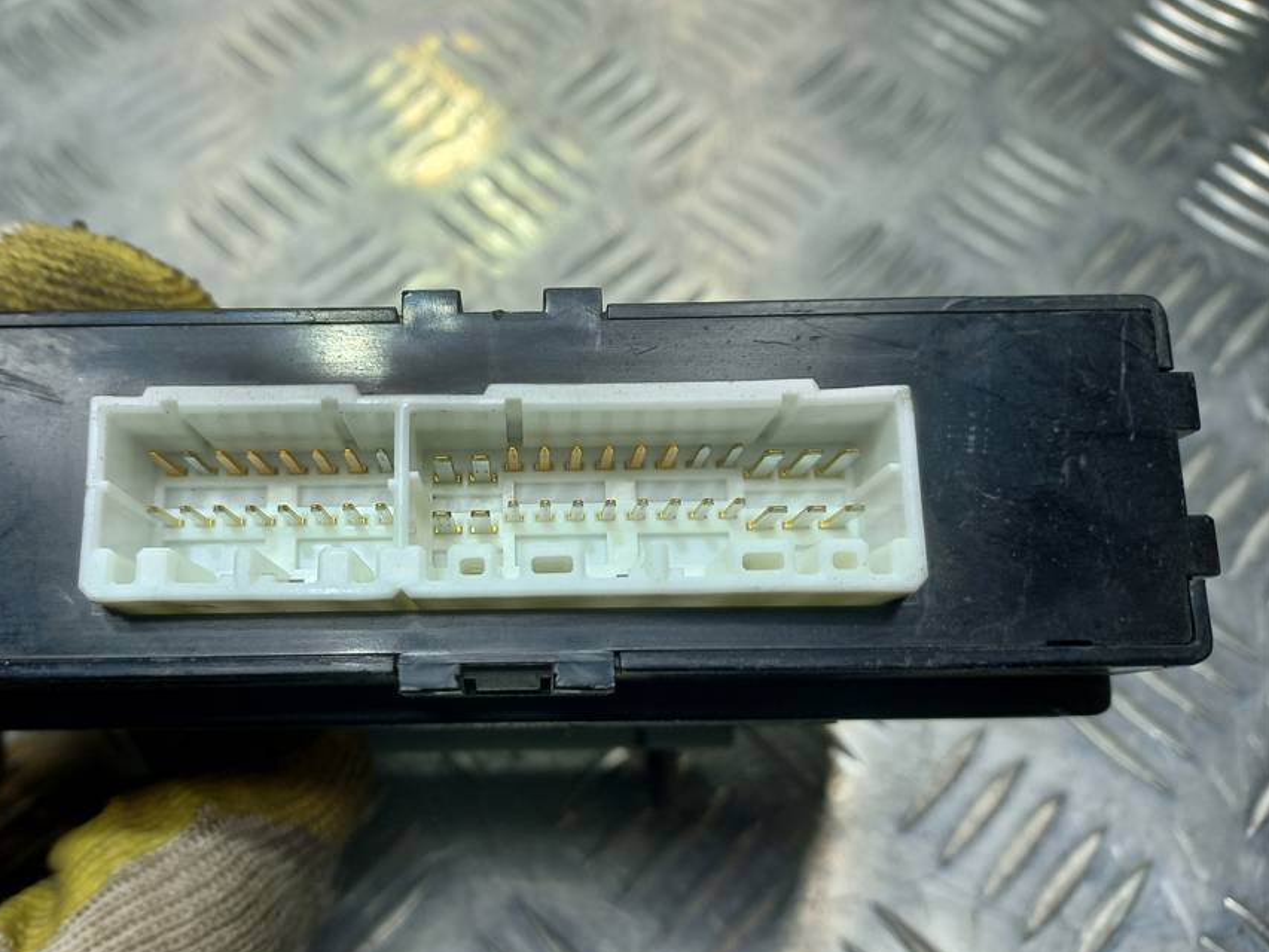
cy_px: 497
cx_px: 512
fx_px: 1100
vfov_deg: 46.8
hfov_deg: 59.5
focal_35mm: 30
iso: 40
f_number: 1.8
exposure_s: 1/100
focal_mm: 4.6
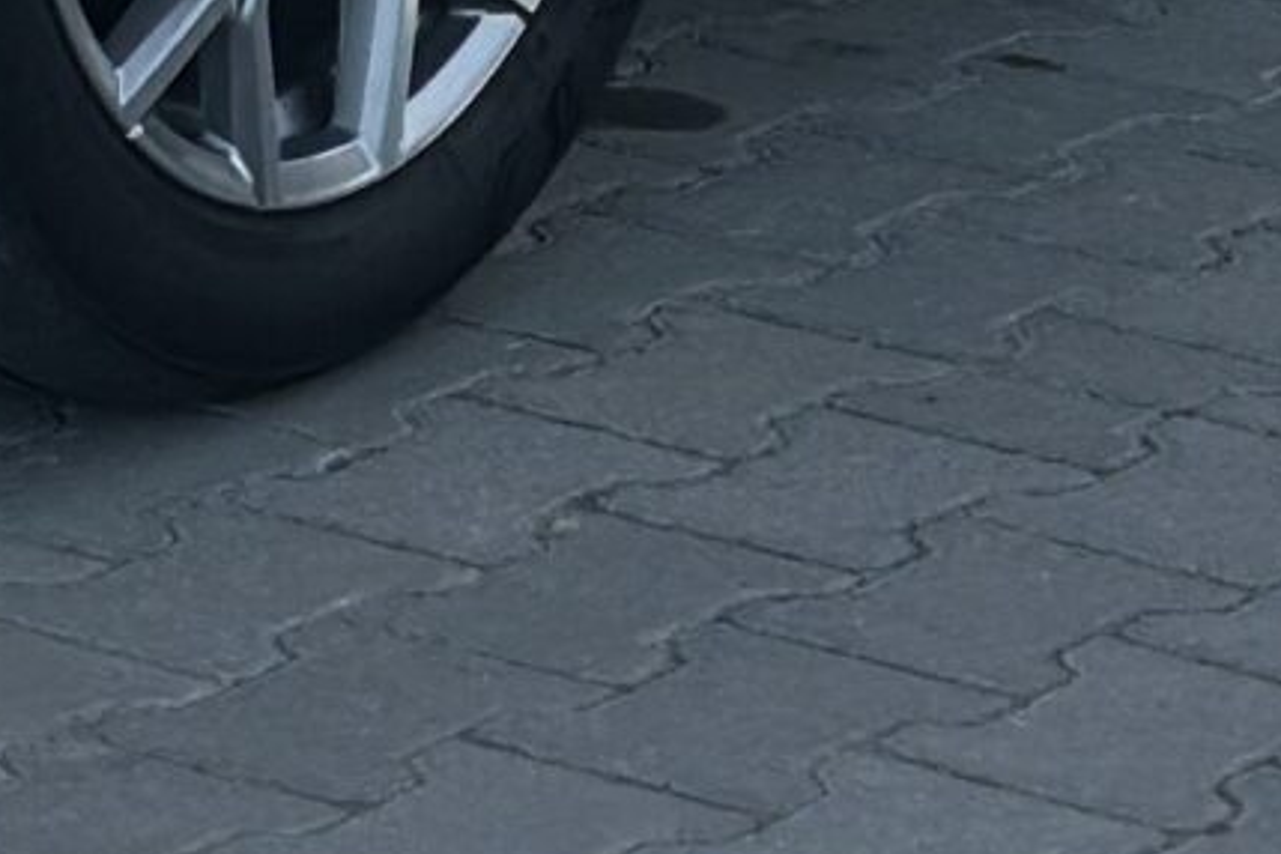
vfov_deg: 4.5
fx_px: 10603
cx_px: -42
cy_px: -1586
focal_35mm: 298
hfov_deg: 6.9
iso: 80
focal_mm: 6.86
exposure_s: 1/1323
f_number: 1.78
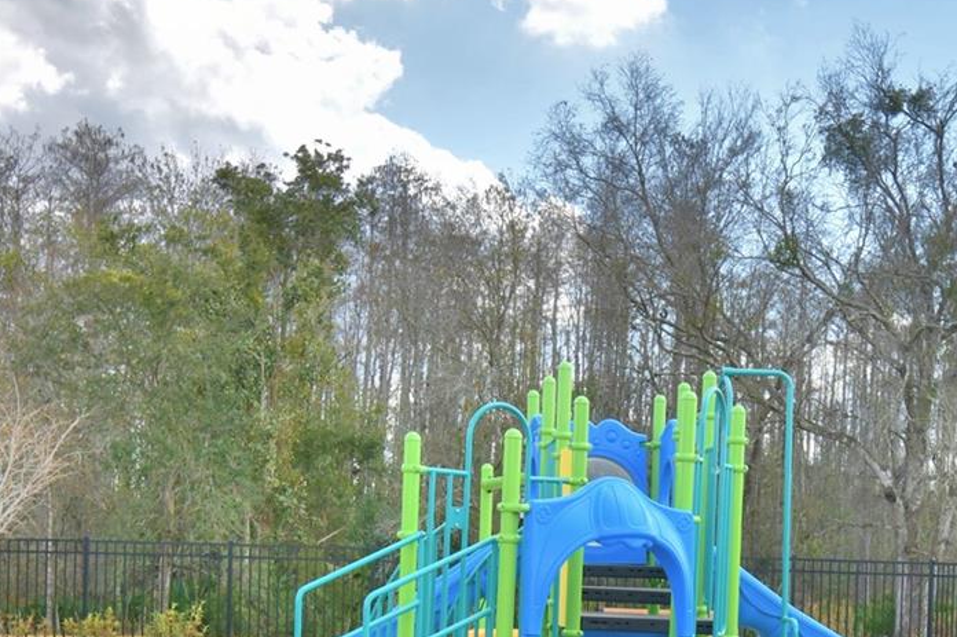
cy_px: 603
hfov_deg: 29.0
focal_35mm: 69
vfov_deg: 19.3
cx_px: 672
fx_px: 1833
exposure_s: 1/250
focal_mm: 20
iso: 100
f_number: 9
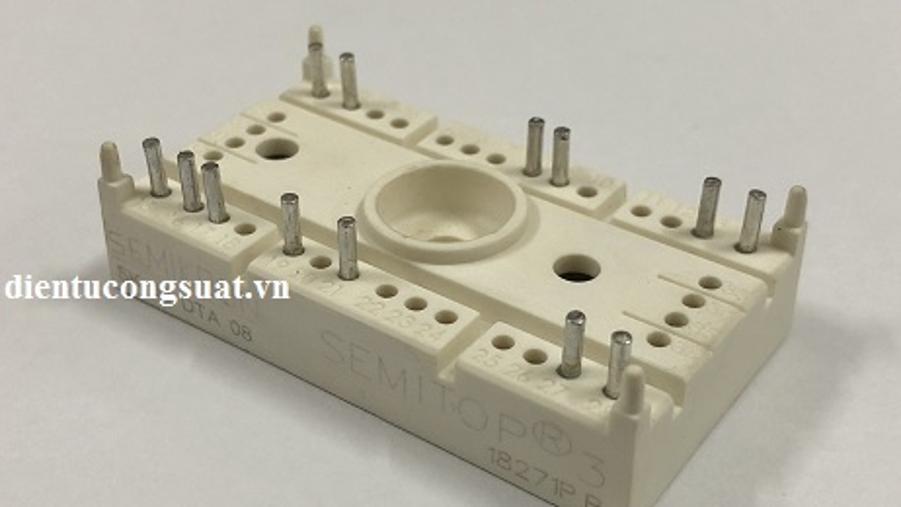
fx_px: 741
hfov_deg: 62.6
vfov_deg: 37.7
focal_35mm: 31
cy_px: 287
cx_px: 453
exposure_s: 1/20
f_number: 1.8
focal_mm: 3.99
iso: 40
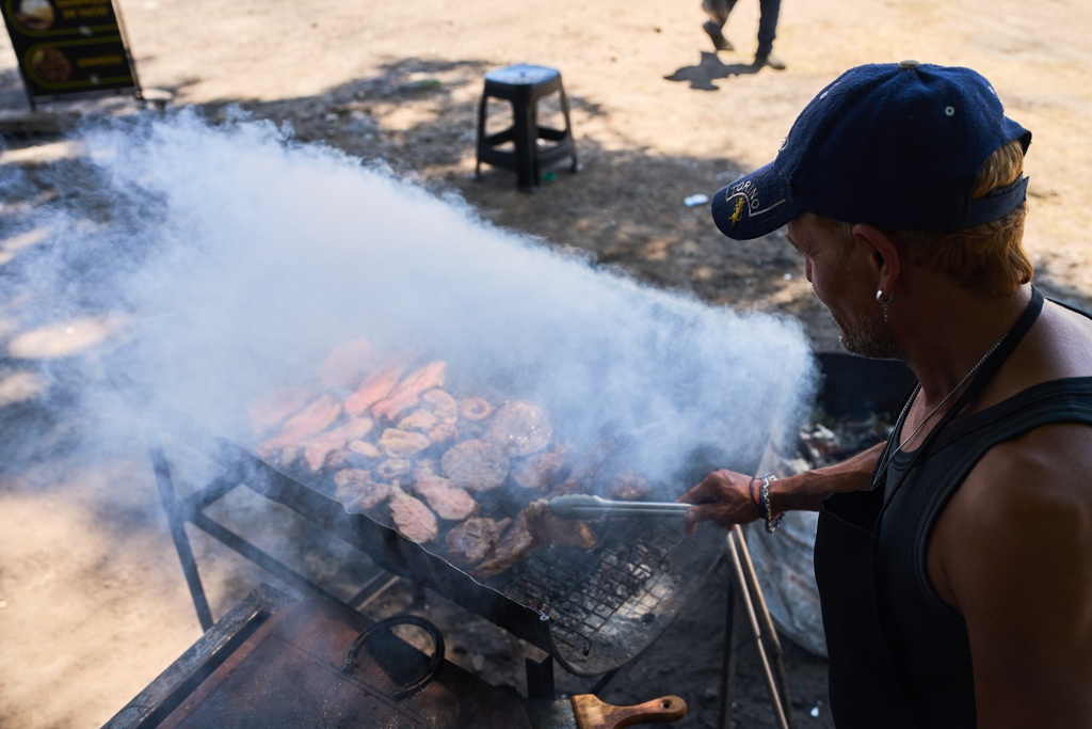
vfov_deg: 37.9
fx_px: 1062
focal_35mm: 35
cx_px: 546
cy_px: 364
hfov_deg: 54.4
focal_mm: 35
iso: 125
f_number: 4.5
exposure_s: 1/400
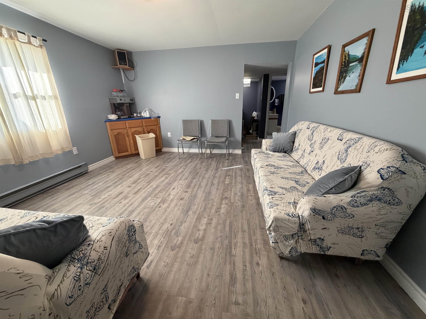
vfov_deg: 85.7
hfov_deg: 102.1
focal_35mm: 14
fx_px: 172
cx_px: 213
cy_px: 160
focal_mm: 2.22
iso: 320
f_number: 2.2
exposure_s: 1/120
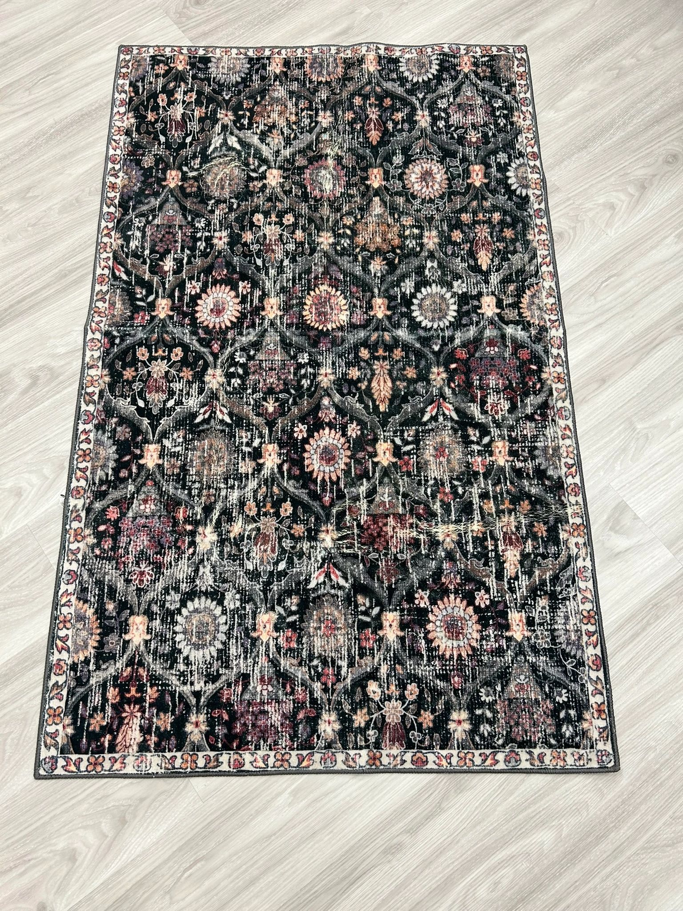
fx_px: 684
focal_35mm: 26
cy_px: 456
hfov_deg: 53.1
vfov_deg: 67.3
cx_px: 342
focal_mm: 5.7
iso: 64
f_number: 1.5
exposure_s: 1/60
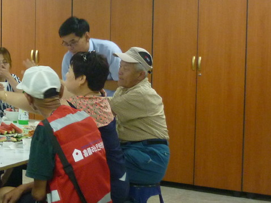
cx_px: -64
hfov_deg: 21.6
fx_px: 650
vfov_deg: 17.7
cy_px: 67
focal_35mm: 83
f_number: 2.8
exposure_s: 1/30
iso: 320
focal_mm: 5.5
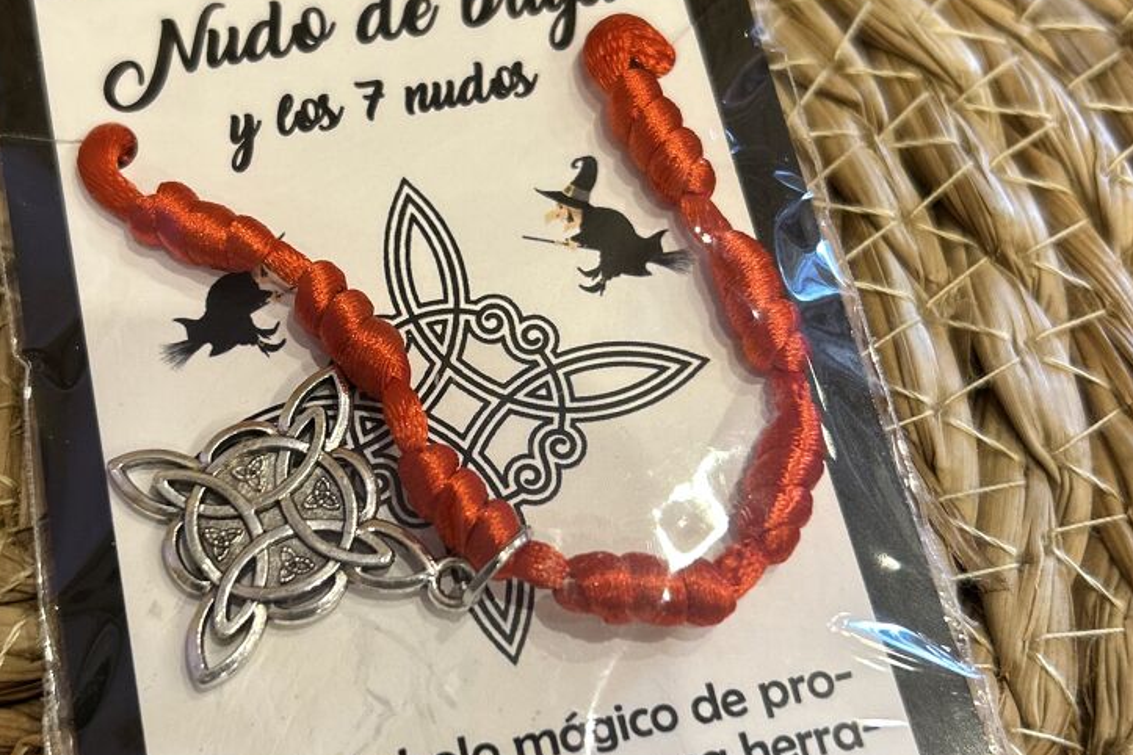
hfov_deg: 38.8
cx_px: 487
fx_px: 1605
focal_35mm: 51
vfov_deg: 26.5
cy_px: 393
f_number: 1.5
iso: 100
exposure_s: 1/50
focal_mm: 5.7
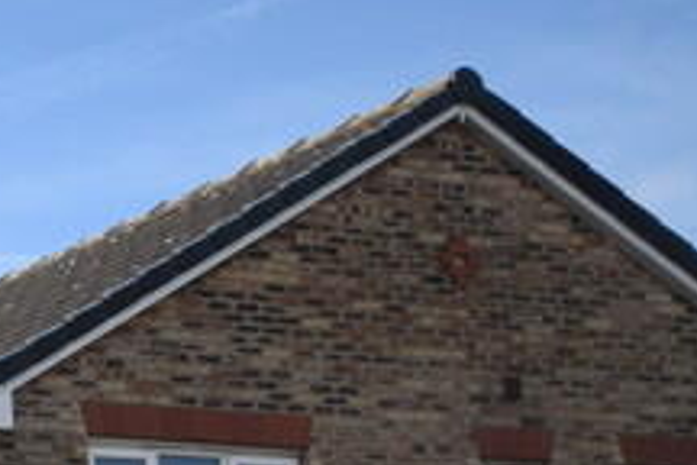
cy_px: 735
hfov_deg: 13.8
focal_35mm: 114
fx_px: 2207
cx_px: -878
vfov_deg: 11.4
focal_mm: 16
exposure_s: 1/250
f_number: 8
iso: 100
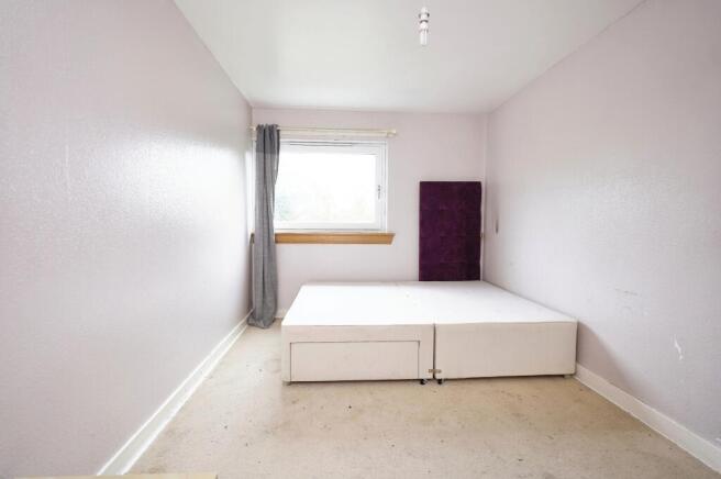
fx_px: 340
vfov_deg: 70.3
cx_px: 360
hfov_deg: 93.3
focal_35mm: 17
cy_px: 240
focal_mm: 17
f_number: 2.8
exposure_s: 1/25
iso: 200
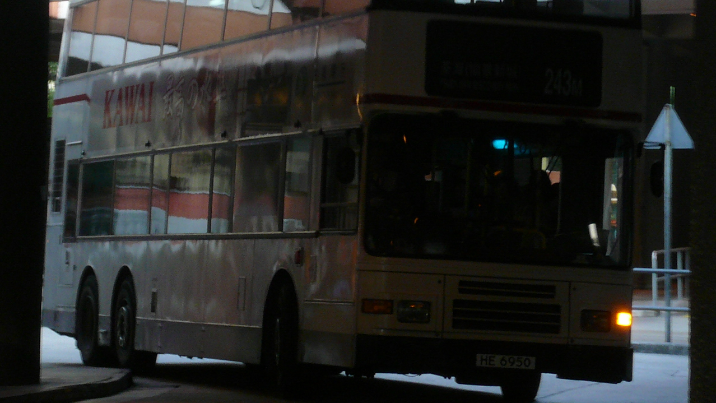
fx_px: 3171
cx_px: 358
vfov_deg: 7.3
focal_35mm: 167
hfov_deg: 12.9
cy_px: 146
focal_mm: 16.8
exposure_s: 1/15
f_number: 5.6
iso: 125
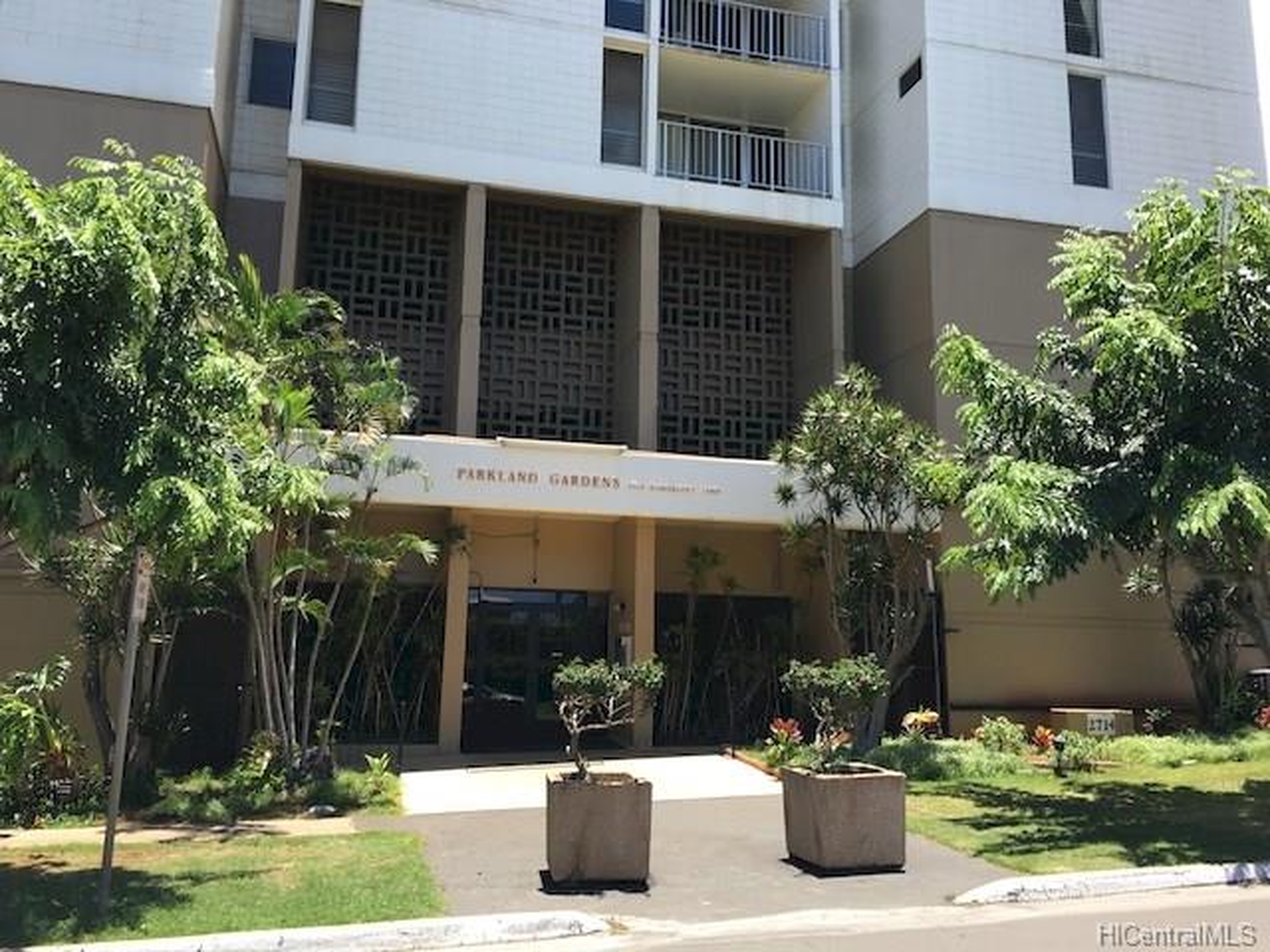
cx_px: 635
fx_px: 1064
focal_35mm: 29
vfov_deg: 48.2
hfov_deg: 61.7
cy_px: 476
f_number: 2.2
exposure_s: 1/574
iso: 25
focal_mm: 4.15
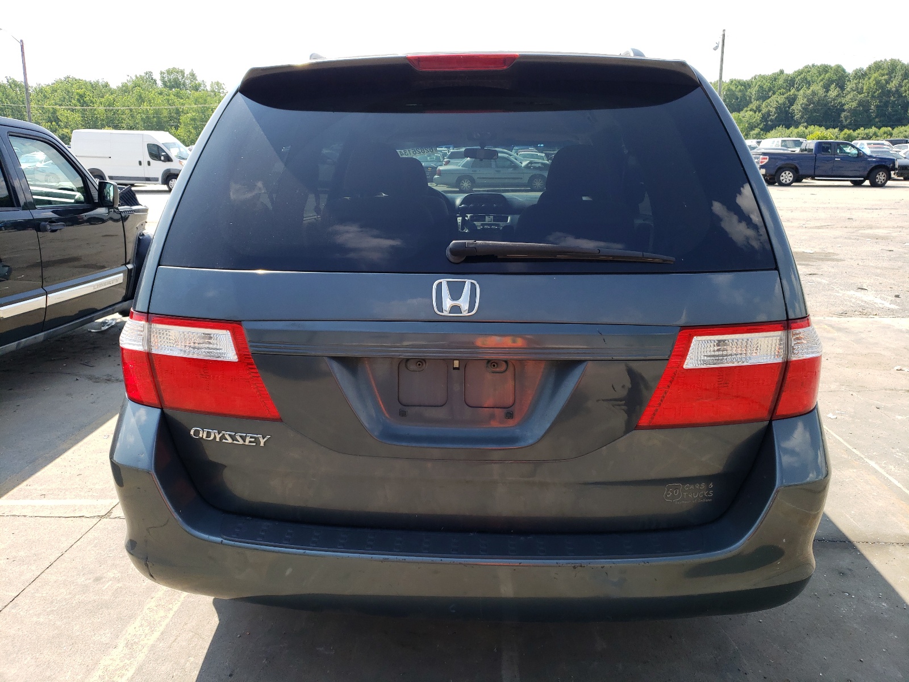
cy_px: 341
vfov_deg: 53.1
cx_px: 454
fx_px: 683
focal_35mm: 26
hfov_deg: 67.3
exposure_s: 1/1111
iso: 50
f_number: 1.5
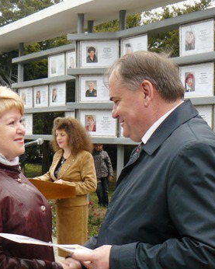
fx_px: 517
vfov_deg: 29.1
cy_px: 162
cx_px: 34
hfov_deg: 23.1
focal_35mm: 65
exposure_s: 1/100
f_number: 4
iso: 100
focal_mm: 6
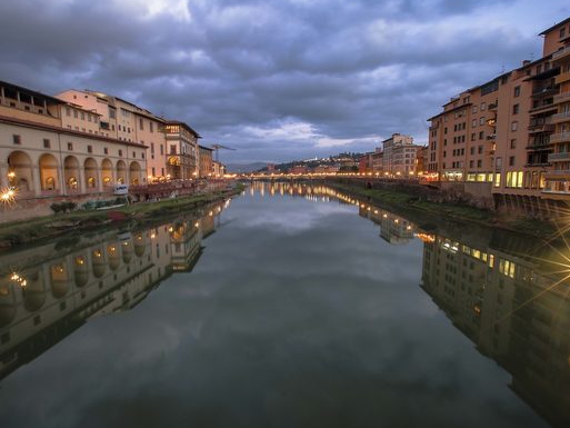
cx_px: 280
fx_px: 296
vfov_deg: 71.6
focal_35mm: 18
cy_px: 211
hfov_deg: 87.7
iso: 100
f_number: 14
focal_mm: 16
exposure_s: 8
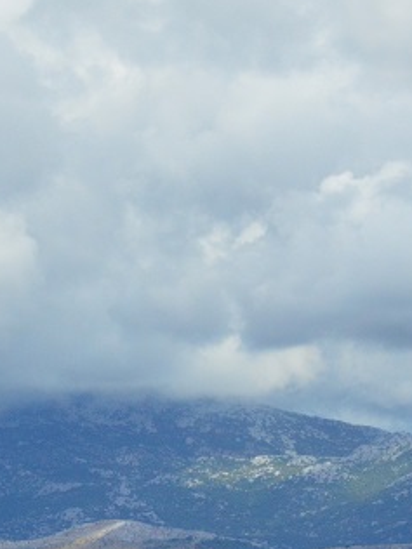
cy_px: 316
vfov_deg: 5.8
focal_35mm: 342
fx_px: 5420
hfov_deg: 4.3
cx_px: -308
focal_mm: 75
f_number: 4.5
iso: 900
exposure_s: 1/8000
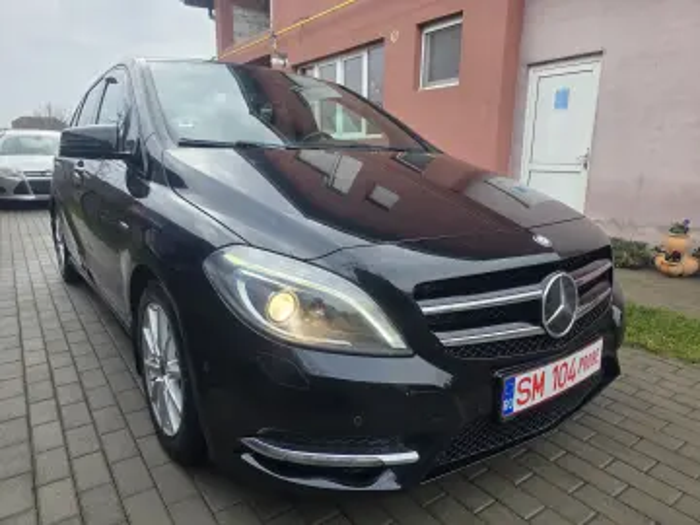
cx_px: 350
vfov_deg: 58.9
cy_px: 262
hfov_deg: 73.9
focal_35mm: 23
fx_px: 465
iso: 50
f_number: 1.7
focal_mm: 6.3
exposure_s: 1/359
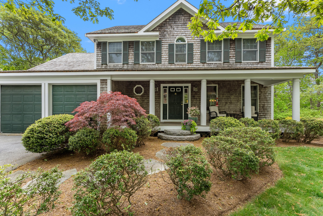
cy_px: 108
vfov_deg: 81.3
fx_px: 126
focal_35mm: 14
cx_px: 162
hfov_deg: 104.2
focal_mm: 14
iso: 250
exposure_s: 1/60
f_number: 8
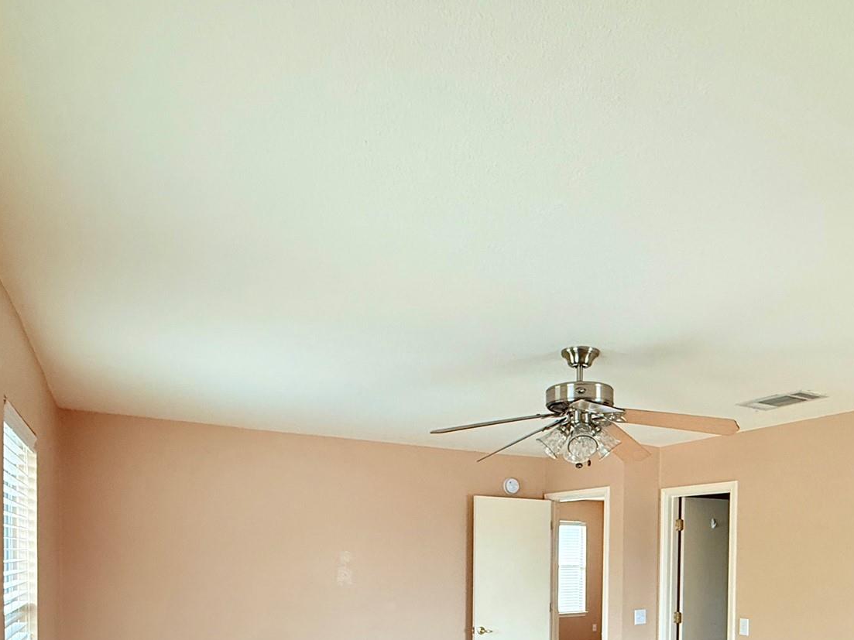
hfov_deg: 66.4
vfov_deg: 48.1
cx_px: 530
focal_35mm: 26
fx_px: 641
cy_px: 563
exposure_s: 1/68
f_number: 2.2
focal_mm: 2.22
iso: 320
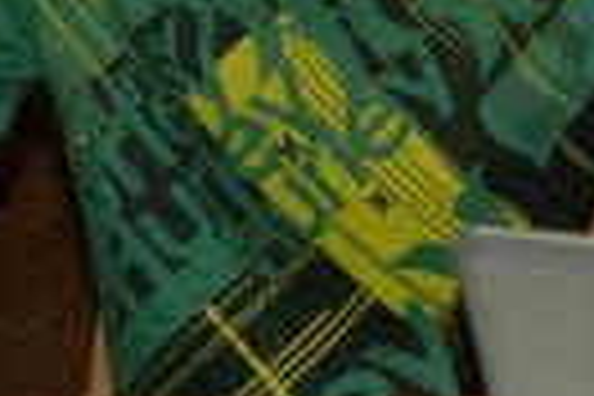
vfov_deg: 3.2
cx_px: 580
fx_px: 7012
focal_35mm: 425
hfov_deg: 4.8
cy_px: -162
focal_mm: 68
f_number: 5.3
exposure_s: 1/60
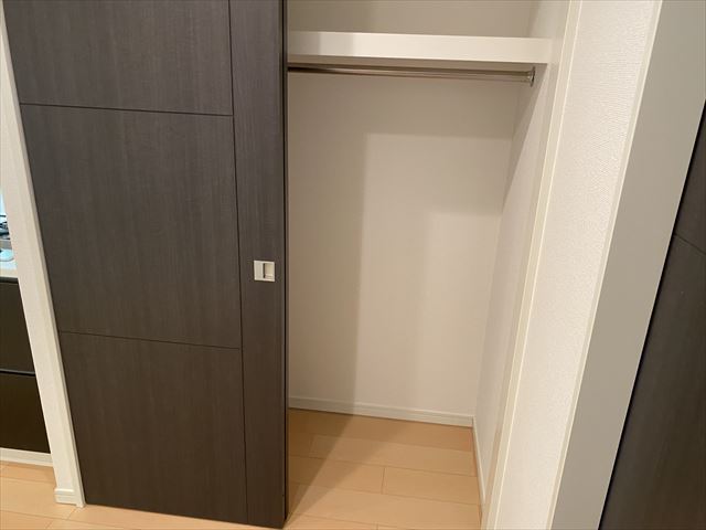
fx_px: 530
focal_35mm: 26
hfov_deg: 67.3
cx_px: 353
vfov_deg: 53.1
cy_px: 265
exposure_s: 1/50
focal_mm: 4.25
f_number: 1.8
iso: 320
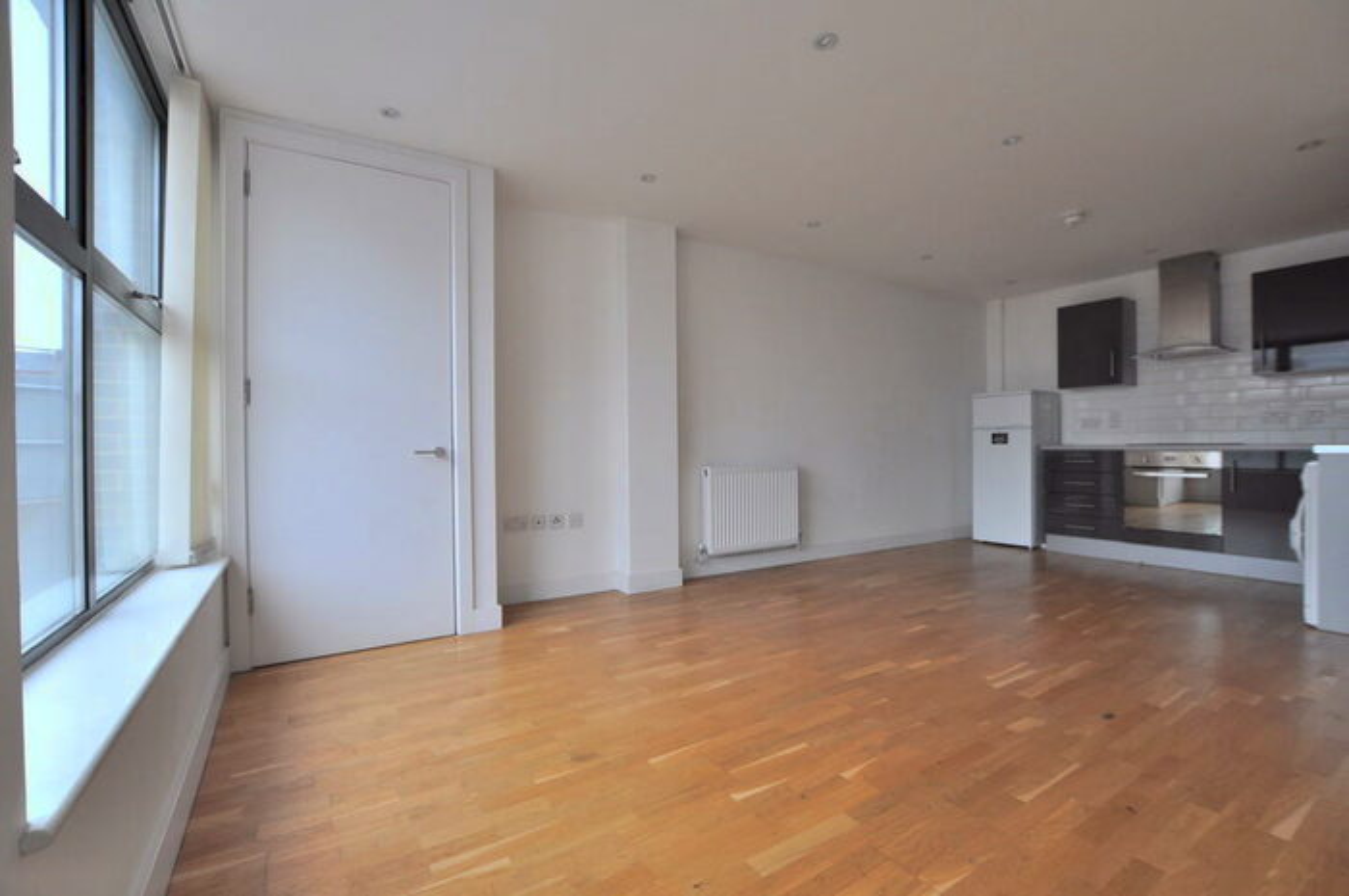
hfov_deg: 100.5
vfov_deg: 77.2
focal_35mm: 15
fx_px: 561
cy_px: 448
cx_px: 674
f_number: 5.6
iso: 400
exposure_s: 1/125
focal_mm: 10
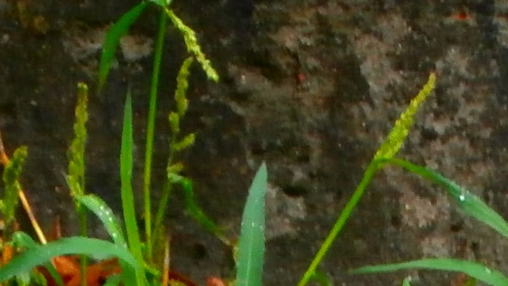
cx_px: 462
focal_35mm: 197
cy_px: 864
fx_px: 2654
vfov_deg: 5.7
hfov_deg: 10.9
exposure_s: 1/80
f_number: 3.9
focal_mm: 6.67
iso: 200
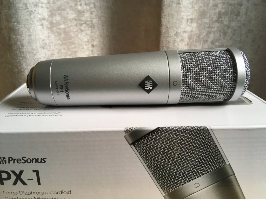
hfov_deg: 61.7
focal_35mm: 29
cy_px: 100
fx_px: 223
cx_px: 133
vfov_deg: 48.2
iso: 40
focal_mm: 4.15
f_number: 2.2
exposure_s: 1/33
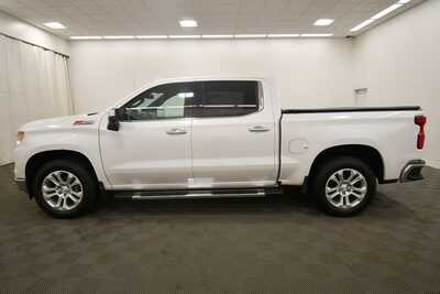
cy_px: 147
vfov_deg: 64.6
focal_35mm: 19
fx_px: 232
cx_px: 220
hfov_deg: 86.9
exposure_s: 1/250
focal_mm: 13
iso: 720
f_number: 5
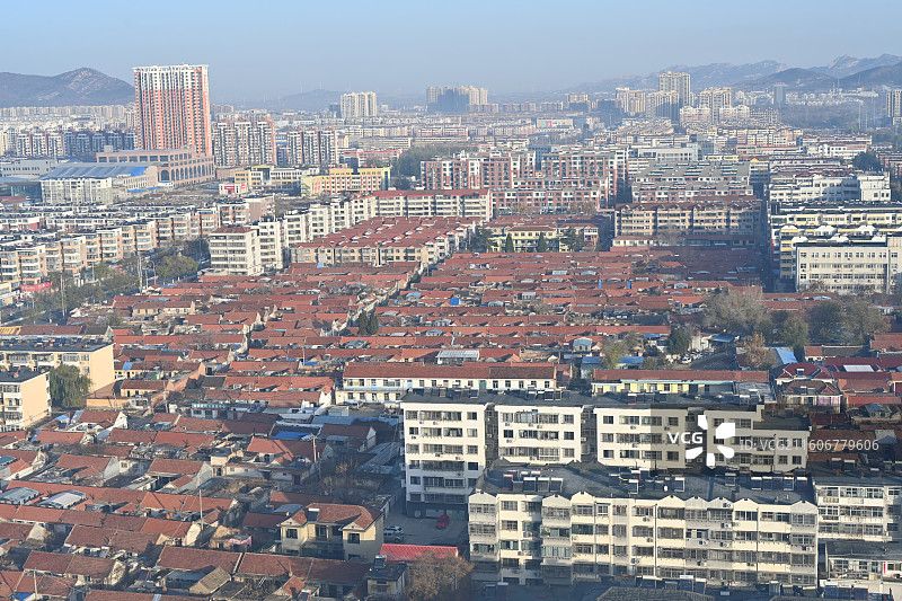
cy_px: 300
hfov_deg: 40.4
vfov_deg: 27.5
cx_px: 451
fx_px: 1227
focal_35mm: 49
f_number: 7.1
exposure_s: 1/125
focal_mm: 49
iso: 64
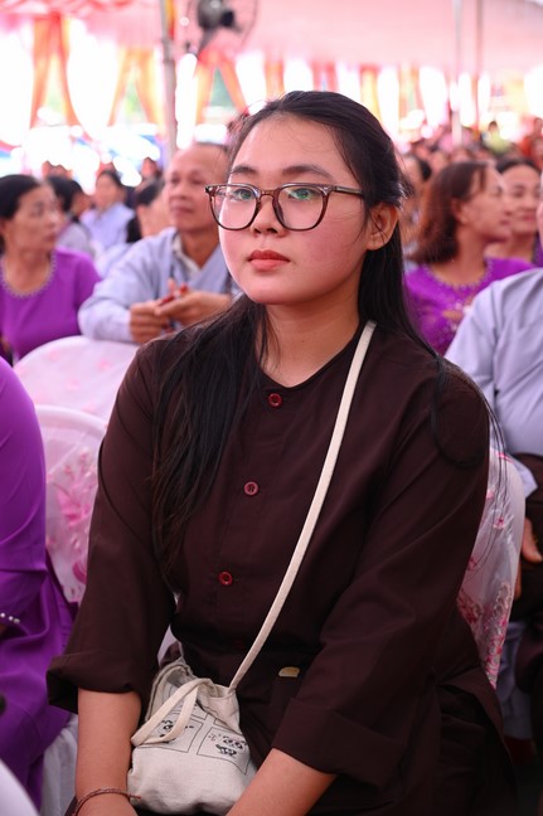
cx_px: 272
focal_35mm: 52
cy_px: 408
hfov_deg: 26.0
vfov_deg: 38.2
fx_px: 1178
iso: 800
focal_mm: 52
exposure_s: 1/200
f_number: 4.5
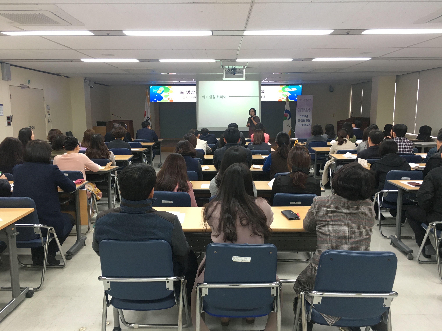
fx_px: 370
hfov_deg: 61.7
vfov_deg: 48.2
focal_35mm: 29
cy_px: 166
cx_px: 221
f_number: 2.2
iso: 64
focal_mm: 4.15
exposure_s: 1/30
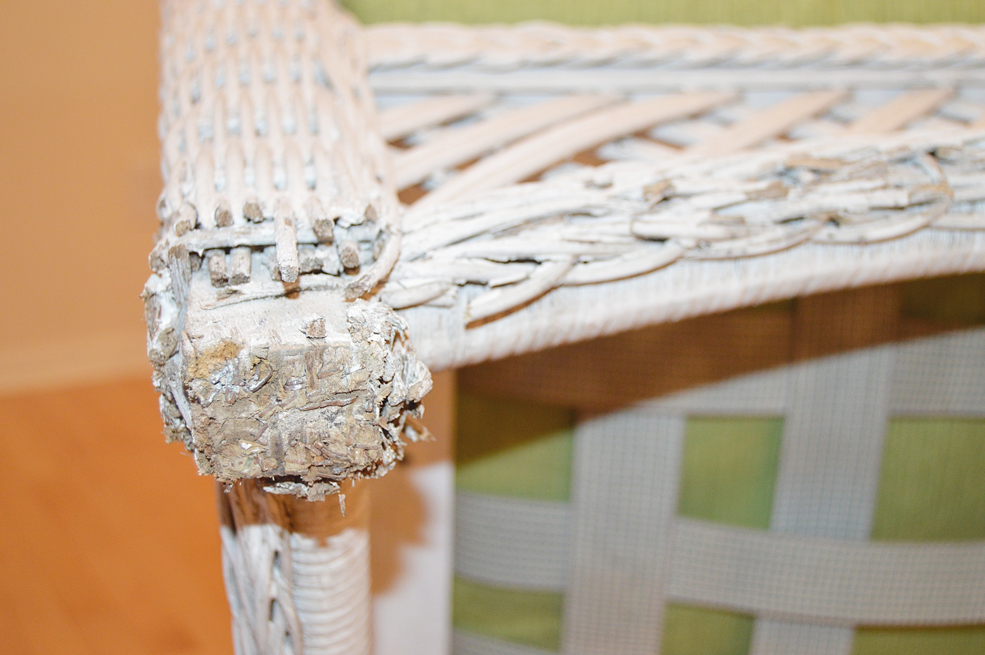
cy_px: 328
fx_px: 1271
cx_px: 492
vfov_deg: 28.9
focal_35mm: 46
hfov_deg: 42.4
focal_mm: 31
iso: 1100
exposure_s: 1/60
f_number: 4.2
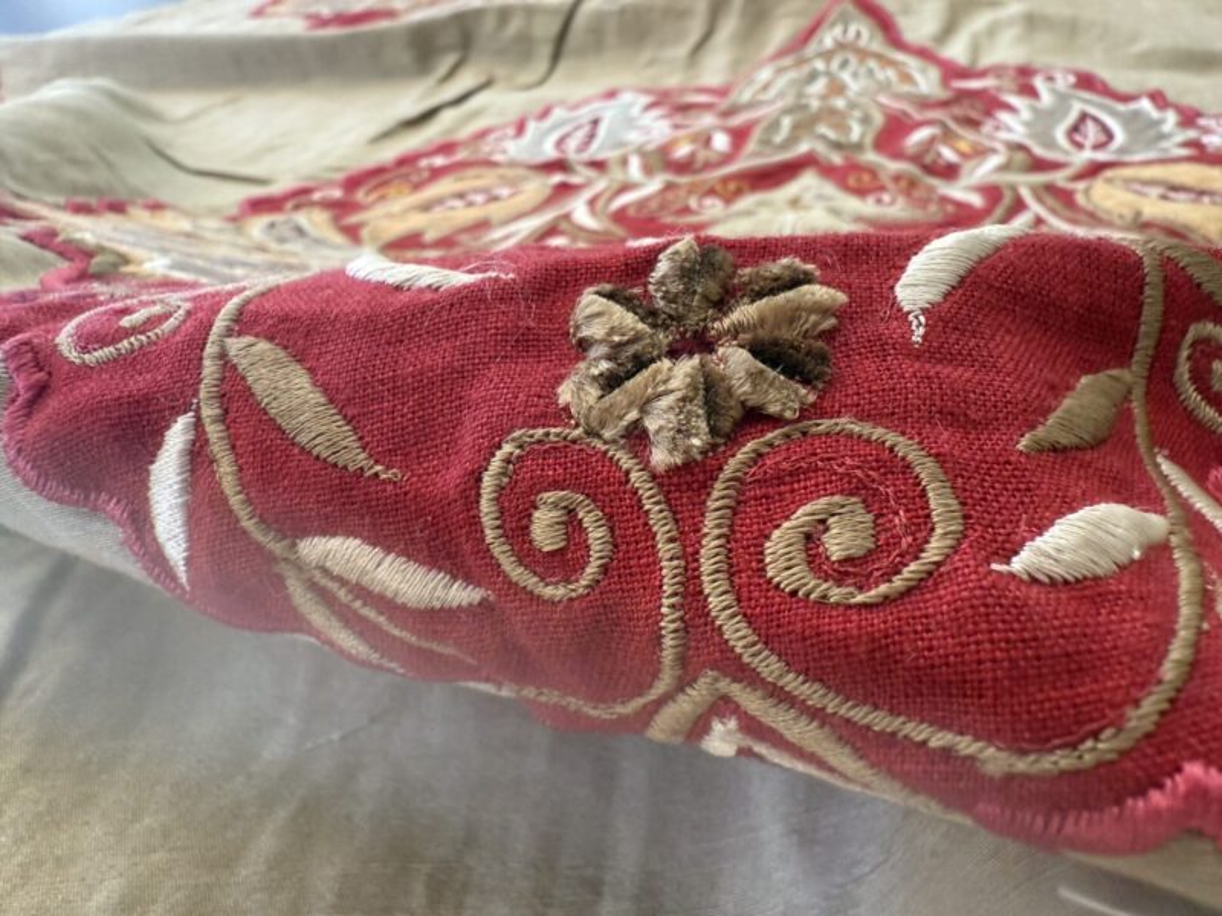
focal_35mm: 25
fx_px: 883
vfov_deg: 54.9
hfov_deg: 69.4
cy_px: 458
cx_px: 611
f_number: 2.2
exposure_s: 1/60
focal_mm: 2.22
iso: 400
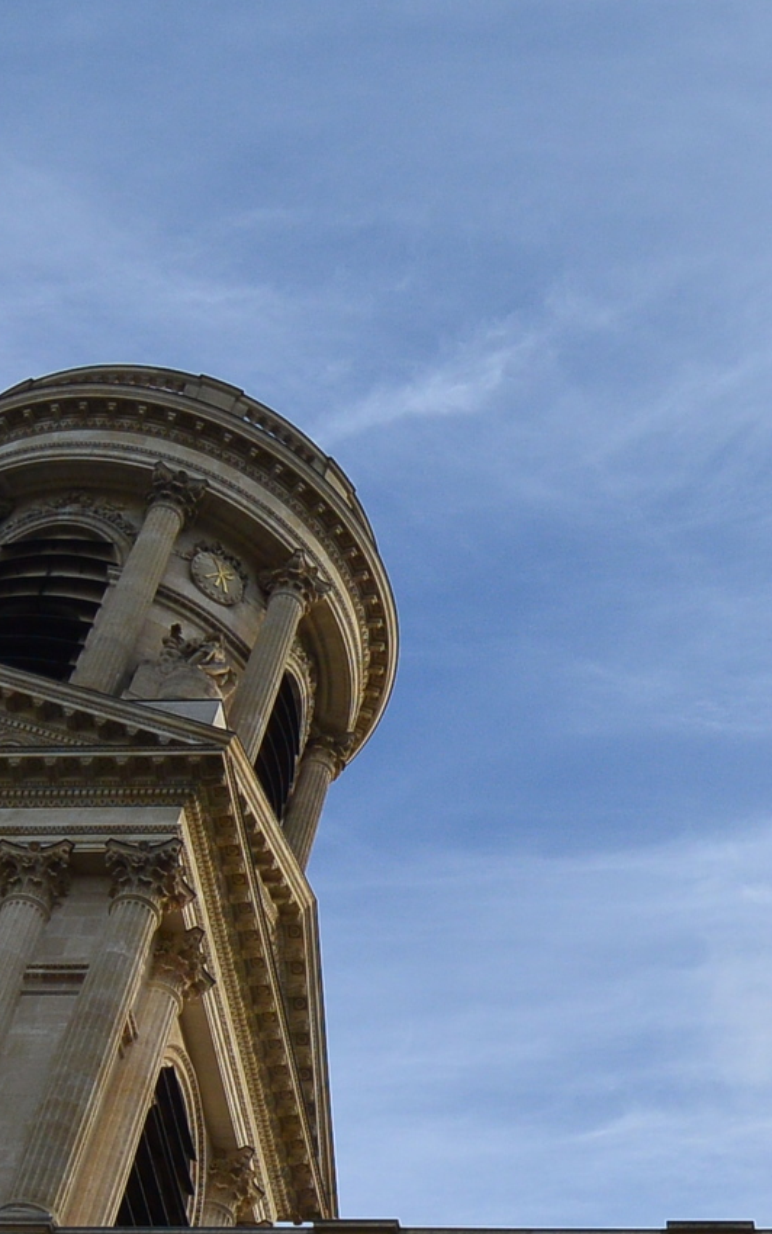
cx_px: 890
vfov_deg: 23.2
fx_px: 2926
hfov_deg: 14.6
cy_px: 1121
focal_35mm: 87
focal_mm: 11
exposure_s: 1/640
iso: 100
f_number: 4.5
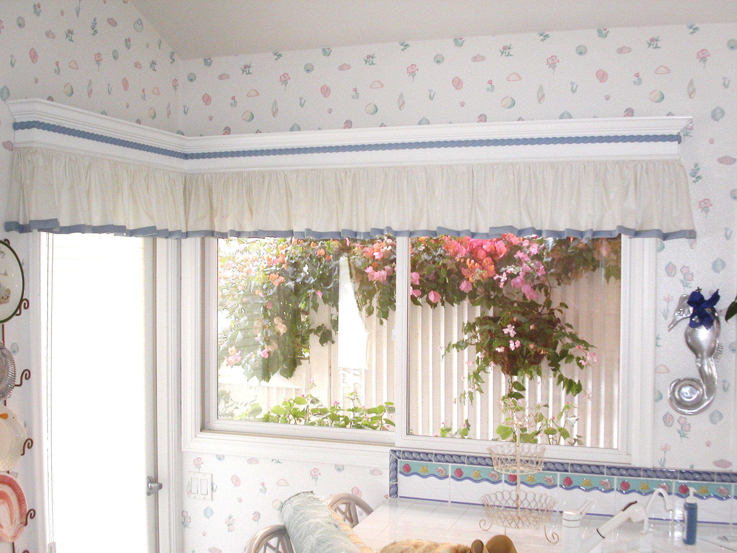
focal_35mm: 38
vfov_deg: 37.7
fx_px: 809
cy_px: 276
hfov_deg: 49.0
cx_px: 368
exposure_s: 1/30
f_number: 2.8
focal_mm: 7.8
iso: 100
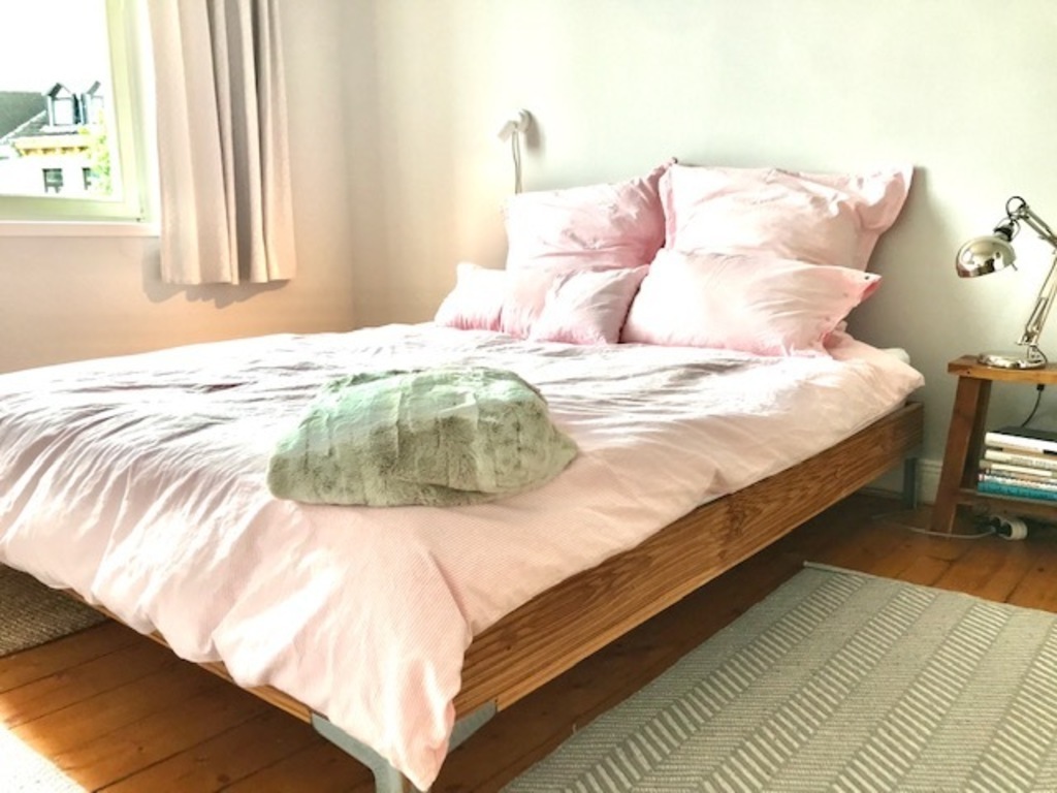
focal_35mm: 28
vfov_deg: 49.7
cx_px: 528
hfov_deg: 63.4
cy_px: 396
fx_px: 855
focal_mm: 3.99
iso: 40
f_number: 1.8
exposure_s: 1/100
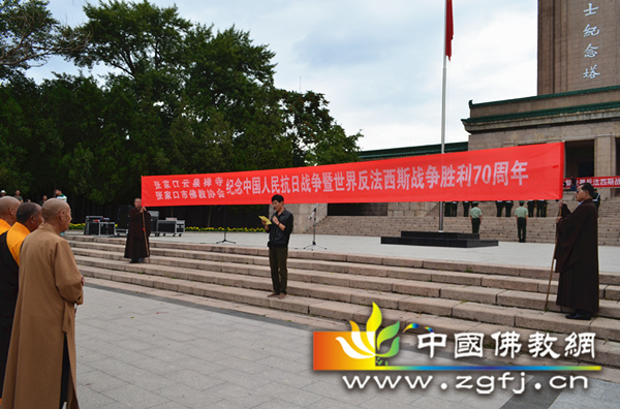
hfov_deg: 67.5
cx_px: 310
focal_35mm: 27
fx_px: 464
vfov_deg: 47.6
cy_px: 204
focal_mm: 18
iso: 180
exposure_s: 1/125
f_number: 11
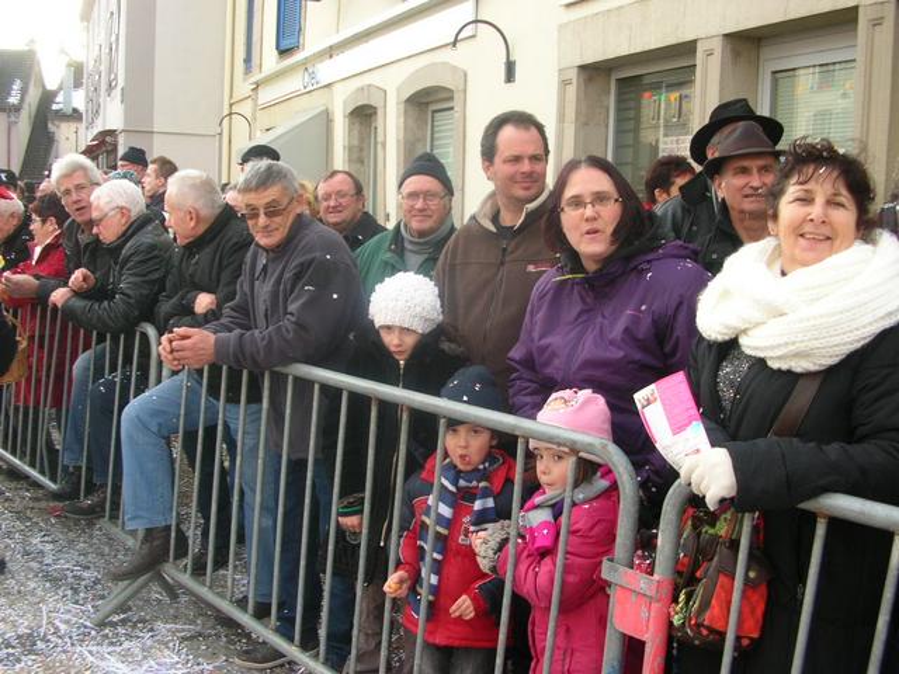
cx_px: 450
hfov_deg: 50.1
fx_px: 961
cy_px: 337
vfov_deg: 38.7
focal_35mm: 37
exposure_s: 1/114
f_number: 2.9
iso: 50
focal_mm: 6.2
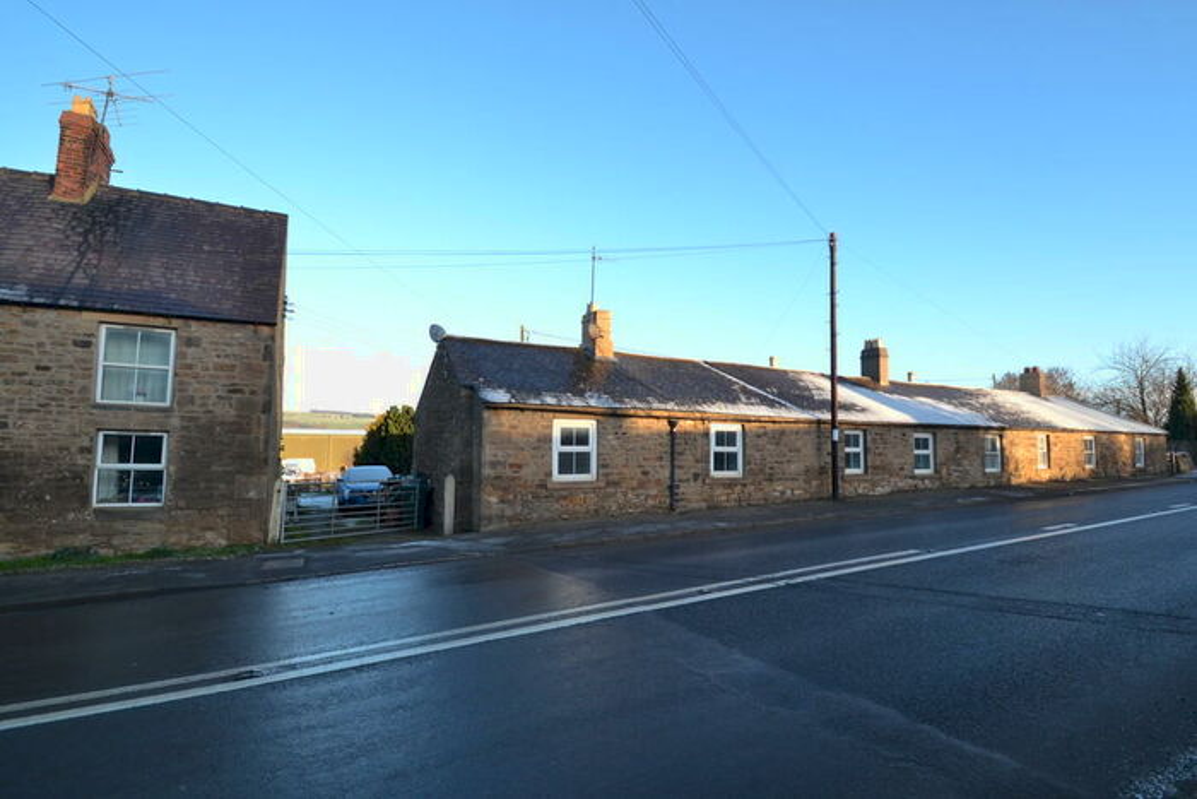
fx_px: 549
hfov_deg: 95.0
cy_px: 400
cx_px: 598
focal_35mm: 16
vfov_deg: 72.1
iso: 100
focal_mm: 11
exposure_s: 1/125
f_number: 5.6
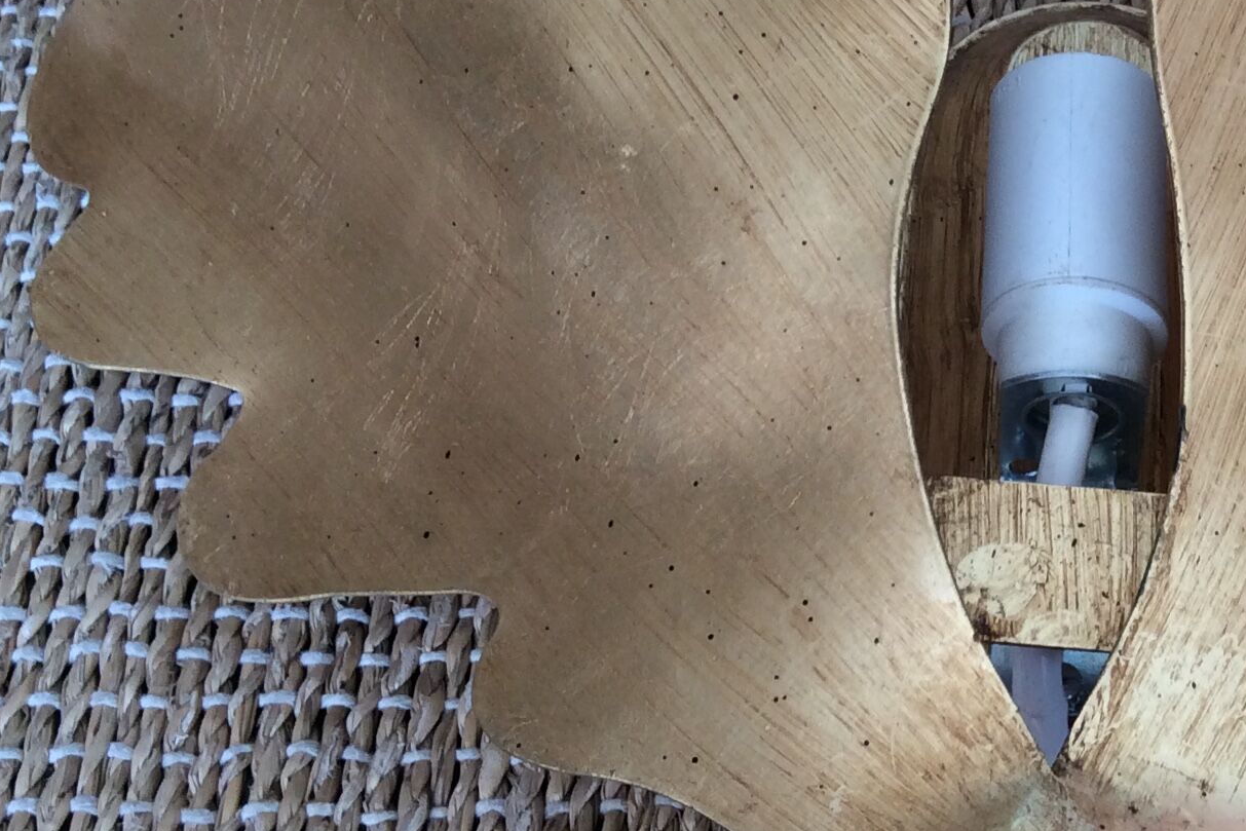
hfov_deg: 27.7
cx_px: 1051
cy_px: 274
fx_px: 2458
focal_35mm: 71
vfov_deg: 19.1
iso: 40
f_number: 2.4
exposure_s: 1/33
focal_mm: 3.3
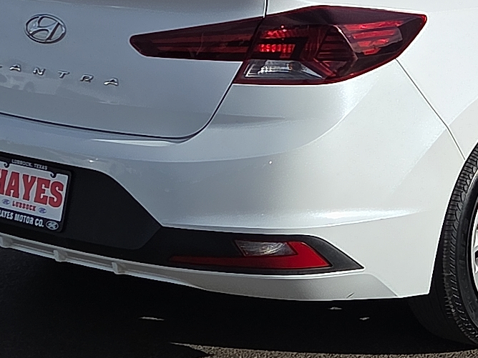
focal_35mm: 115
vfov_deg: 12.8
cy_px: 45
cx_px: 378
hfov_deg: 17.0
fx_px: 1588
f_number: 1.8
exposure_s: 1/10000
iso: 64
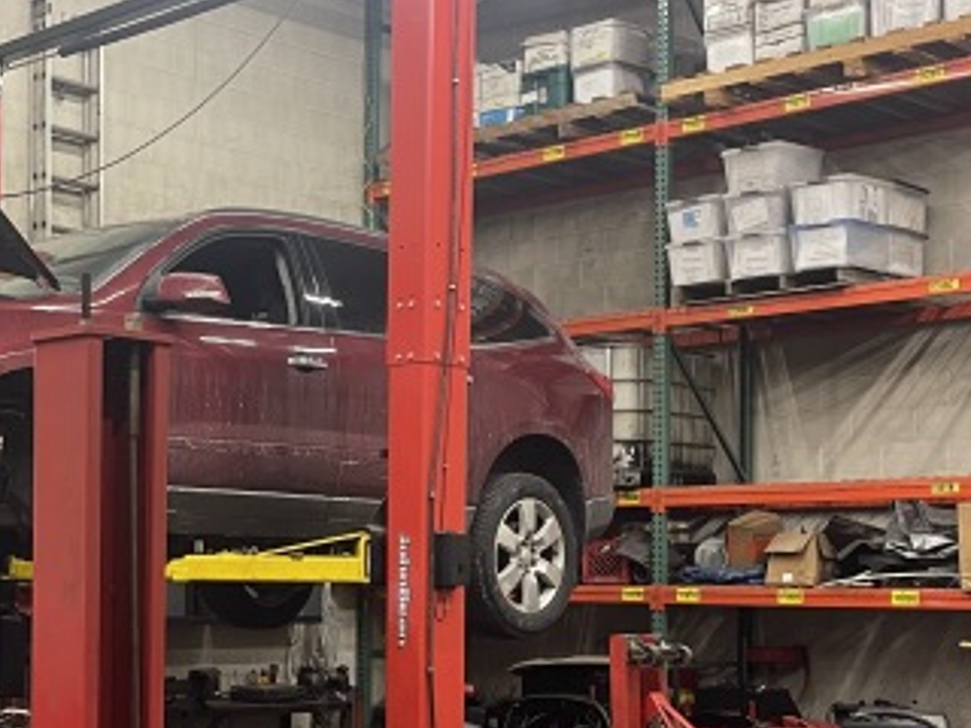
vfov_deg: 22.3
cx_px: 112
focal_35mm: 65
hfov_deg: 28.7
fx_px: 1823
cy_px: 567
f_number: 1.6
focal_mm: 5.1
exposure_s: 1/60
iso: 200
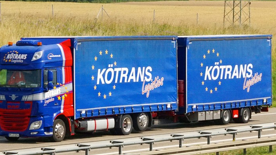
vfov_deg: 9.6
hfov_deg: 17.0
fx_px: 922
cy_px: 51
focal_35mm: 126
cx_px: 124
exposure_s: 1/2500
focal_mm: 70
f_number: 9
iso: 1000
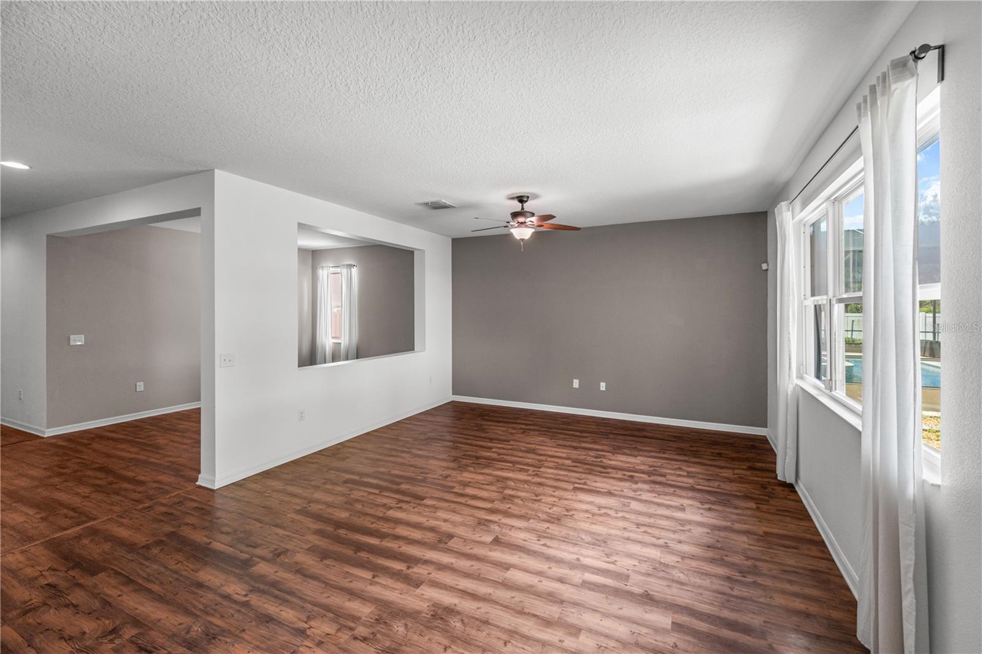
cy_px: 327
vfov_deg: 81.2
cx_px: 491
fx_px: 382
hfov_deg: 104.3
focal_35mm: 14
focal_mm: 14
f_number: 4
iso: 200
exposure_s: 1/40
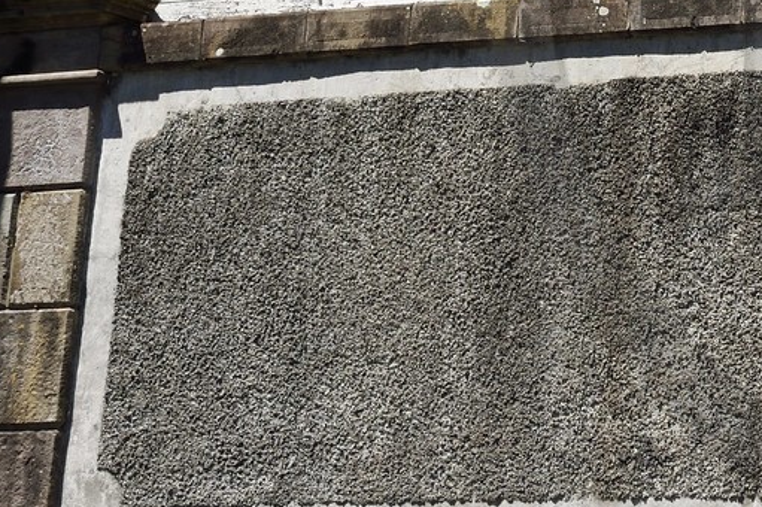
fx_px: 3046
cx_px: 1098
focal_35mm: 144
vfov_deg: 9.4
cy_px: -32
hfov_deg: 13.5
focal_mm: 46
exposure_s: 1/250
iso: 200
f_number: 14
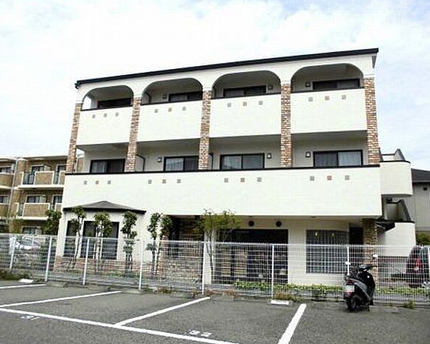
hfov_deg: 62.1
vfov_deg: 51.5
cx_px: 230
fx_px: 356
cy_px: 172
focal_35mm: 28
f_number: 11.3
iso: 100
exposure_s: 1/125
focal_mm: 4.6
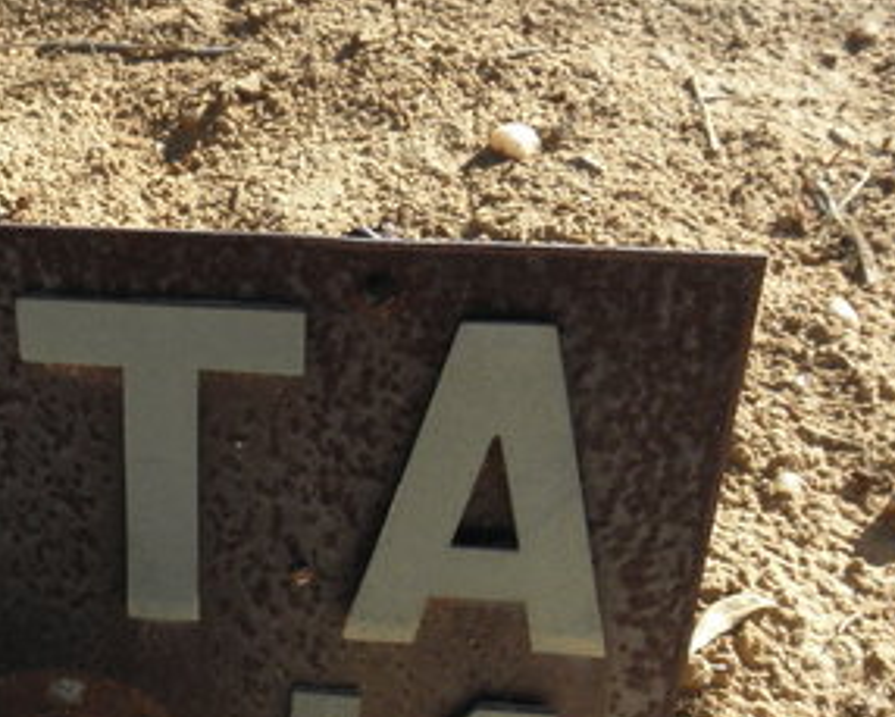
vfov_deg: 21.4
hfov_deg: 24.8
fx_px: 1881
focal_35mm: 71
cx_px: -110
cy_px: 551
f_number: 5.6
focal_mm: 4.6
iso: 64
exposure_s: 1/125
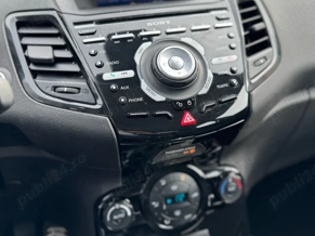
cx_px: 157
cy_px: 108
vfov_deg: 42.9
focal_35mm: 33
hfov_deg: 55.4
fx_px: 300
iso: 64
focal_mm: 6.76
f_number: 1.78
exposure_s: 1/243
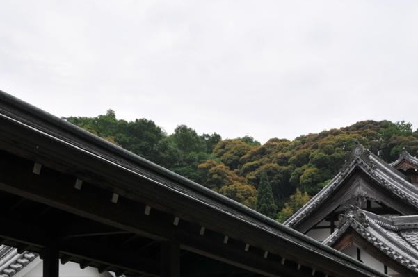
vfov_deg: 28.4
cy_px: 229
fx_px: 533
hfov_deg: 42.8
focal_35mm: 46
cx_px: 223
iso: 200
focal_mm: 18
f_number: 9
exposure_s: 1/320
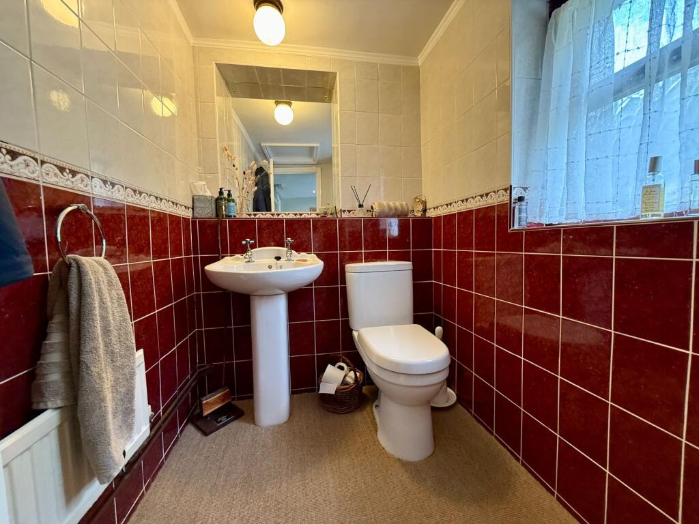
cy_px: 262
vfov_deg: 85.7
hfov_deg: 102.1
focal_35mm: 14
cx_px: 350
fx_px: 283
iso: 320
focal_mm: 2.22
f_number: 2.2
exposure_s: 1/50
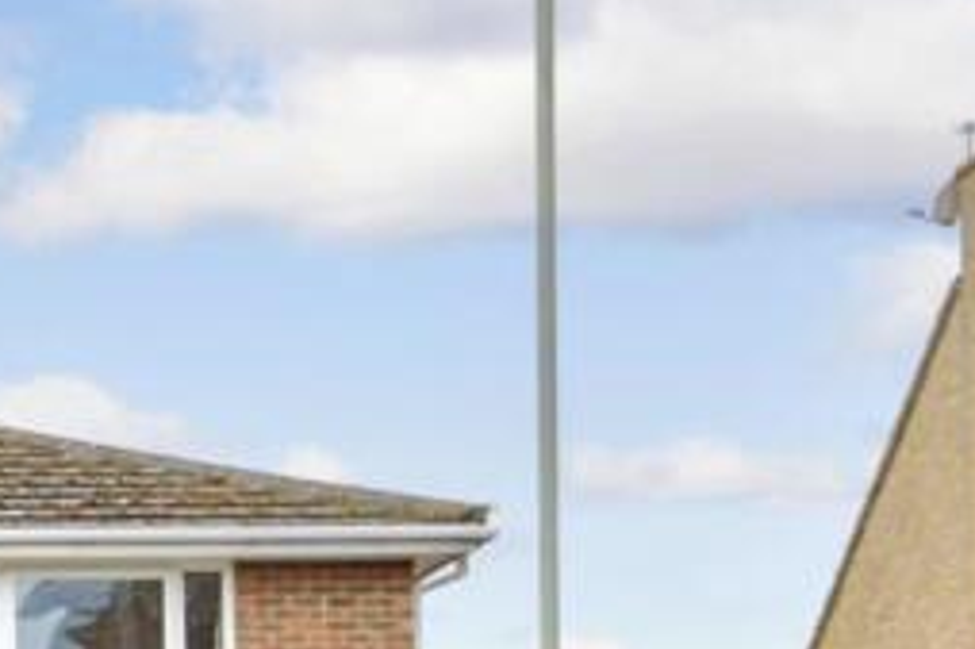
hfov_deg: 15.2
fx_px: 3275
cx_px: -641
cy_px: 924
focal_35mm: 121
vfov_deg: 11.0
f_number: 8
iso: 160
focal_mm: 20
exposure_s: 1/200
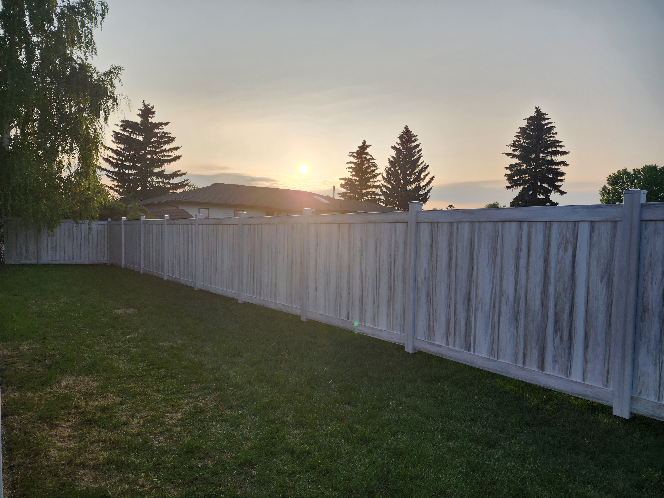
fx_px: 441
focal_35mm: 23
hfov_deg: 73.9
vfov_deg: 58.9
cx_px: 332
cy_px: 249
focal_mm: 6.4
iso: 12
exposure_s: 1/777
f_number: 1.8
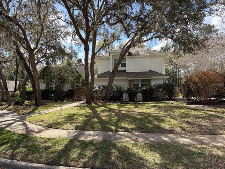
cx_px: 112
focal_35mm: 26
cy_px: 84
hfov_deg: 67.3
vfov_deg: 53.0
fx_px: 169
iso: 64
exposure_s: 1/1706
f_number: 1.6
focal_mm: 5.96
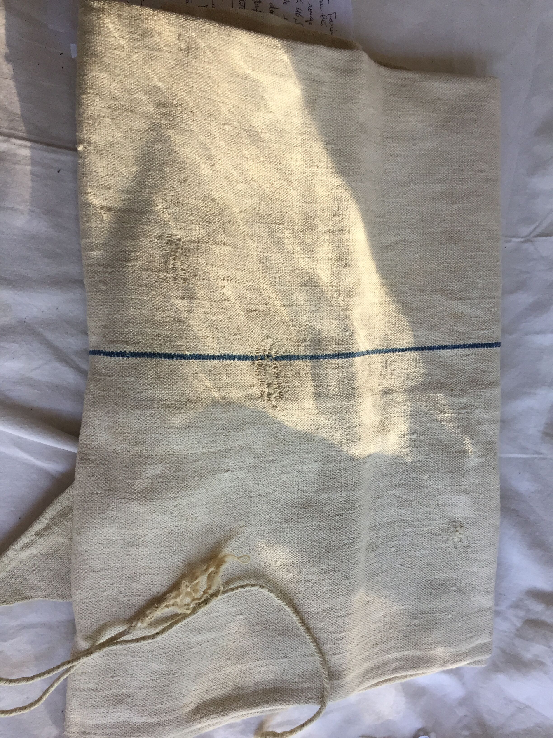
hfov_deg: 48.2
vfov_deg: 61.7
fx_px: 618
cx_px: 276
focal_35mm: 29
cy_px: 369
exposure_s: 1/33
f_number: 2.2
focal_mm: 4.15
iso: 40
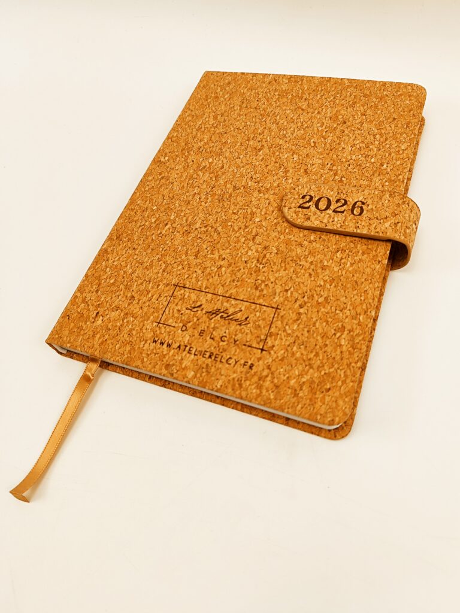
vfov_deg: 71.6
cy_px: 306
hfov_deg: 56.8
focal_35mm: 24
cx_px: 230
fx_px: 425
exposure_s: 1/100
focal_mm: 5.89
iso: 82
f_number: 1.89
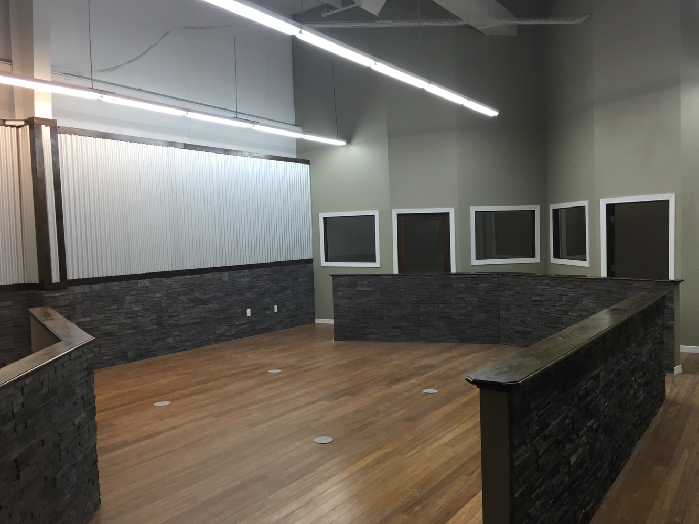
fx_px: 586
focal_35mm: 29
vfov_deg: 48.2
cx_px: 350
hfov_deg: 61.7
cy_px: 262
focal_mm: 4.15
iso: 32
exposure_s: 1/30
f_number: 2.2
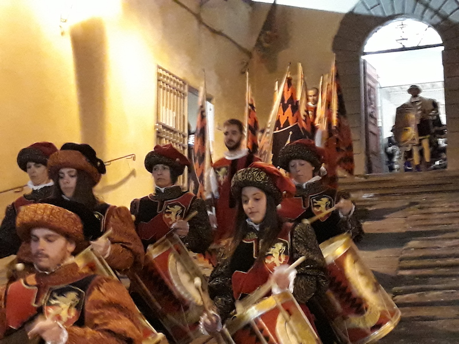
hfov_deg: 65.3
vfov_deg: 51.4
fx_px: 358
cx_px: 230
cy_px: 172
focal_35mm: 27
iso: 800
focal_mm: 3.71
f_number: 1.7
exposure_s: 1/20
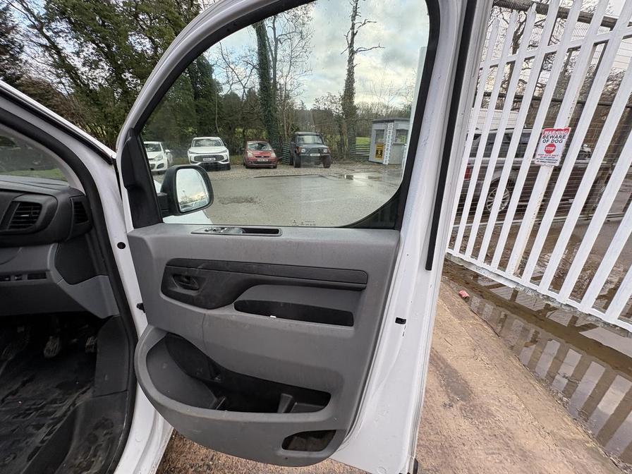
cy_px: 237
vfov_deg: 85.7
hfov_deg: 102.1
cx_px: 316
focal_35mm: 14
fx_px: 256
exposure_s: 1/99
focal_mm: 2.22
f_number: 2.2
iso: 50
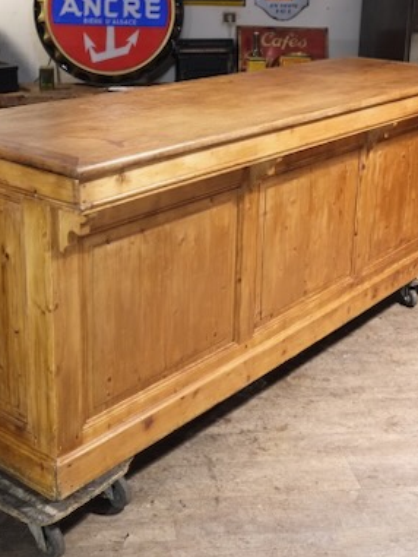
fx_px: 853
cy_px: 193
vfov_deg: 35.9
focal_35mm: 53
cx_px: 194
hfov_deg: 27.5
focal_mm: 23
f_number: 3.6
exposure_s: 1/125
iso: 3200
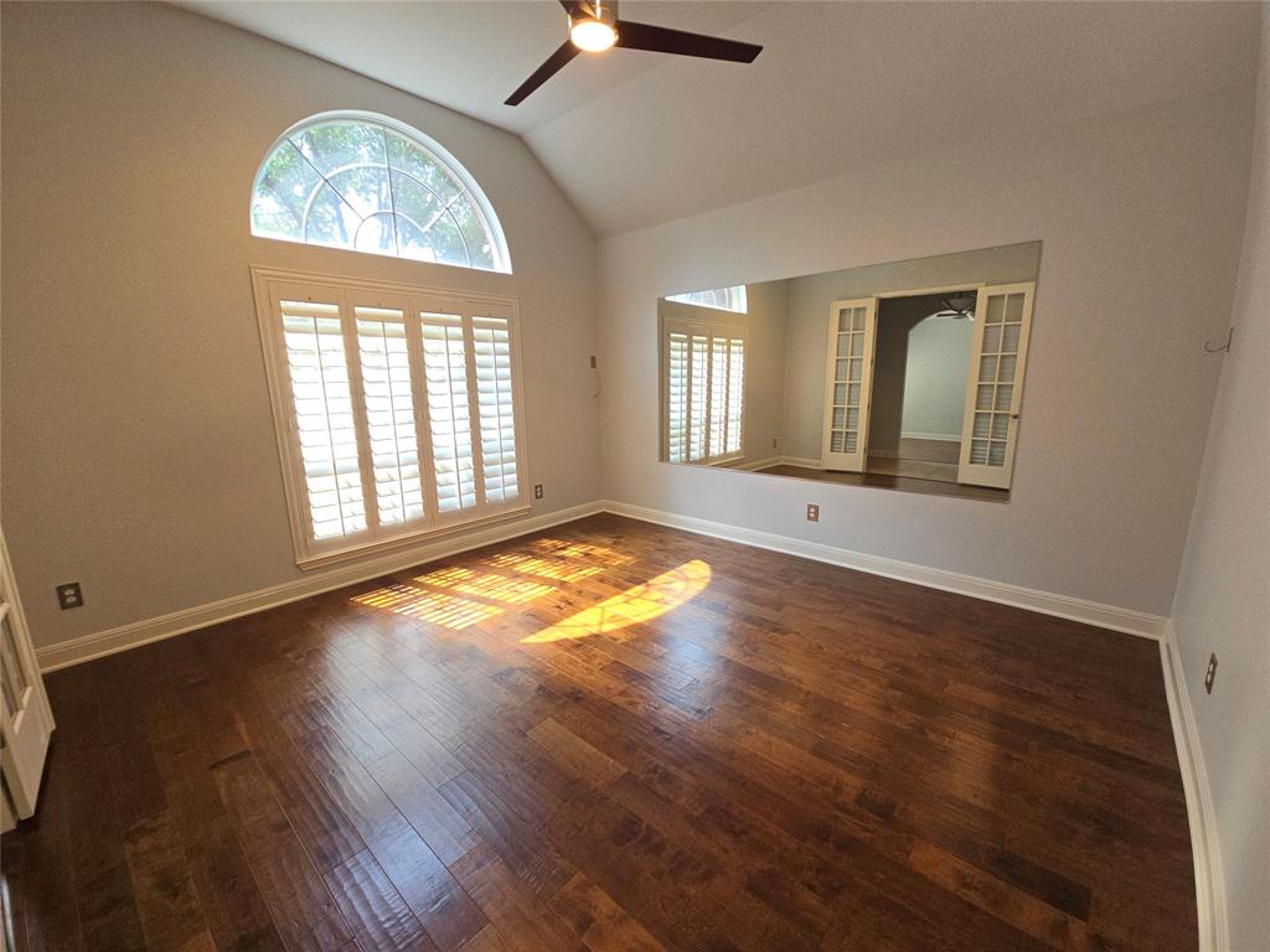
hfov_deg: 106.2
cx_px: 635
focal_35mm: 13
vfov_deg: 89.9
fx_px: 477
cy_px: 476
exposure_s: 1/60
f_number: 2.2
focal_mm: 2.2
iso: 50
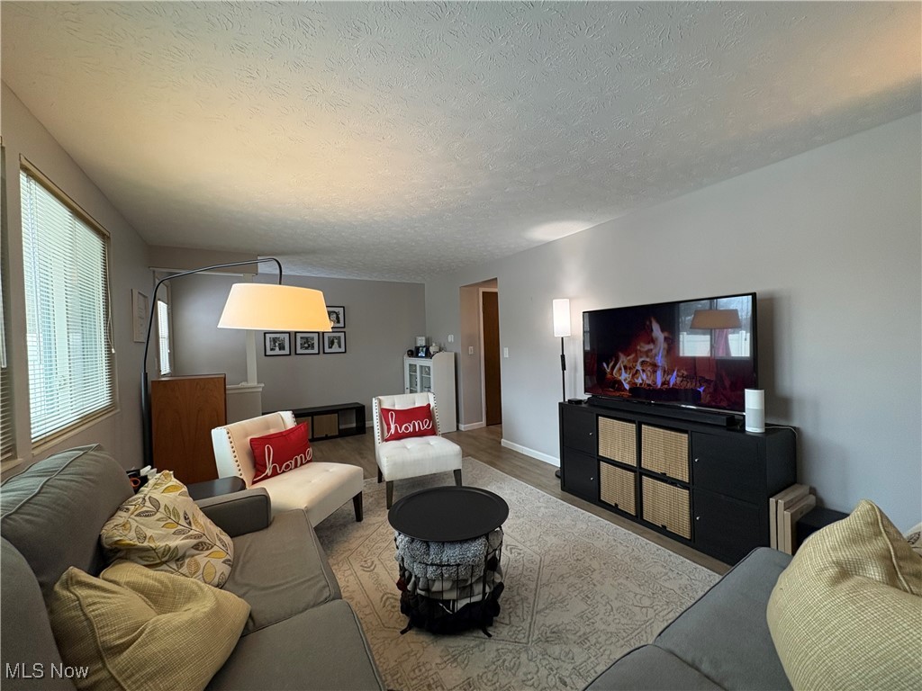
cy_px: 346
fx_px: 373
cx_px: 461
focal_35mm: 14
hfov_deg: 102.1
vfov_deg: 85.7
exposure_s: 1/120
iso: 200
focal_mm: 2.22
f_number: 2.2
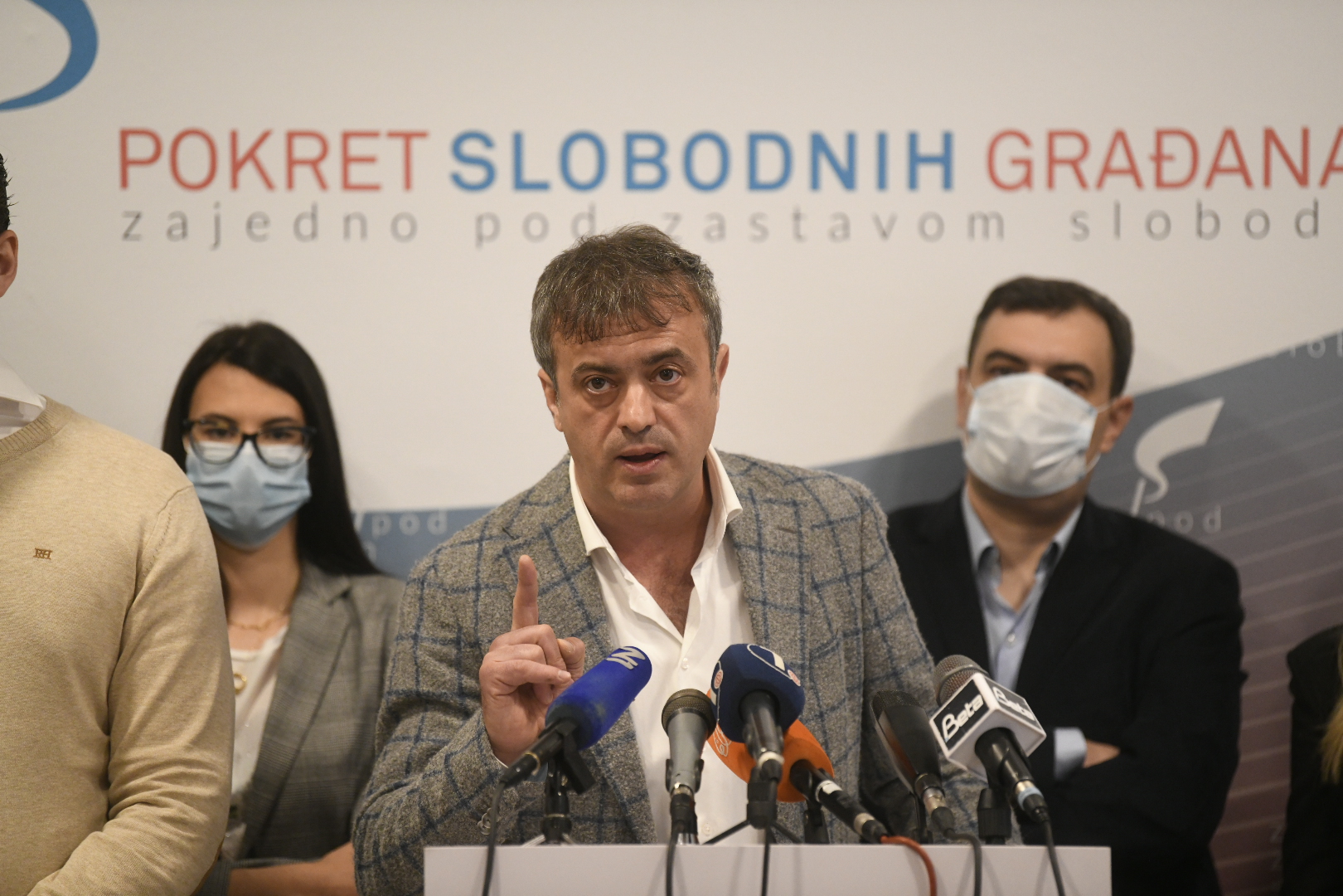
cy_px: 448
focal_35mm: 170
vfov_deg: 8.1
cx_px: 672
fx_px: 6341
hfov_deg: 12.1
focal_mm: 170
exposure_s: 1/200
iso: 3200
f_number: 2.8
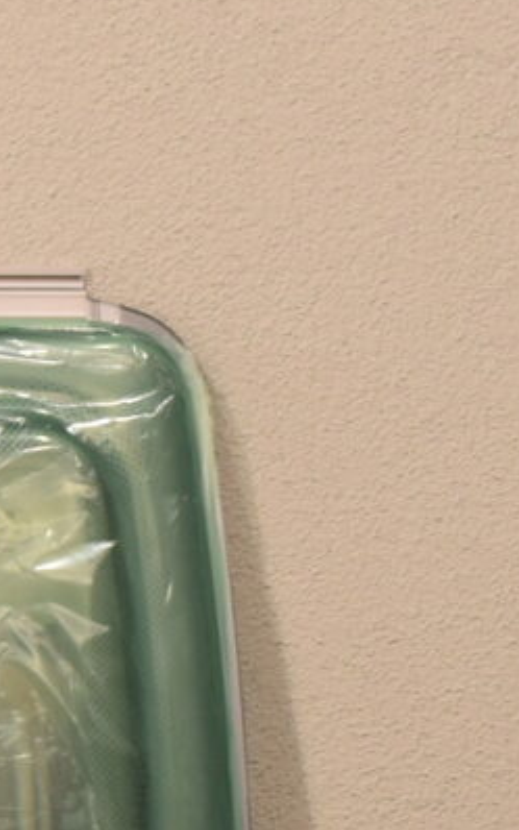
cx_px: -992
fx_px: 4665
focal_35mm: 206
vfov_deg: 10.0
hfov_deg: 5.9
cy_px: 948
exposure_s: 1/125
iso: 250
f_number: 5.6
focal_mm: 21
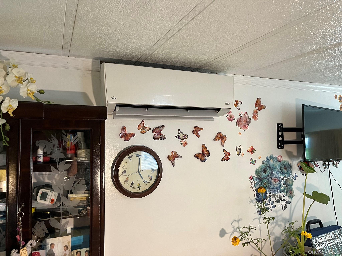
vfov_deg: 53.1
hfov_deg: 67.3
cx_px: 171
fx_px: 257
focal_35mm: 26
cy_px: 128
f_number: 1.6
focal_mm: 5.1
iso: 200
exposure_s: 1/60
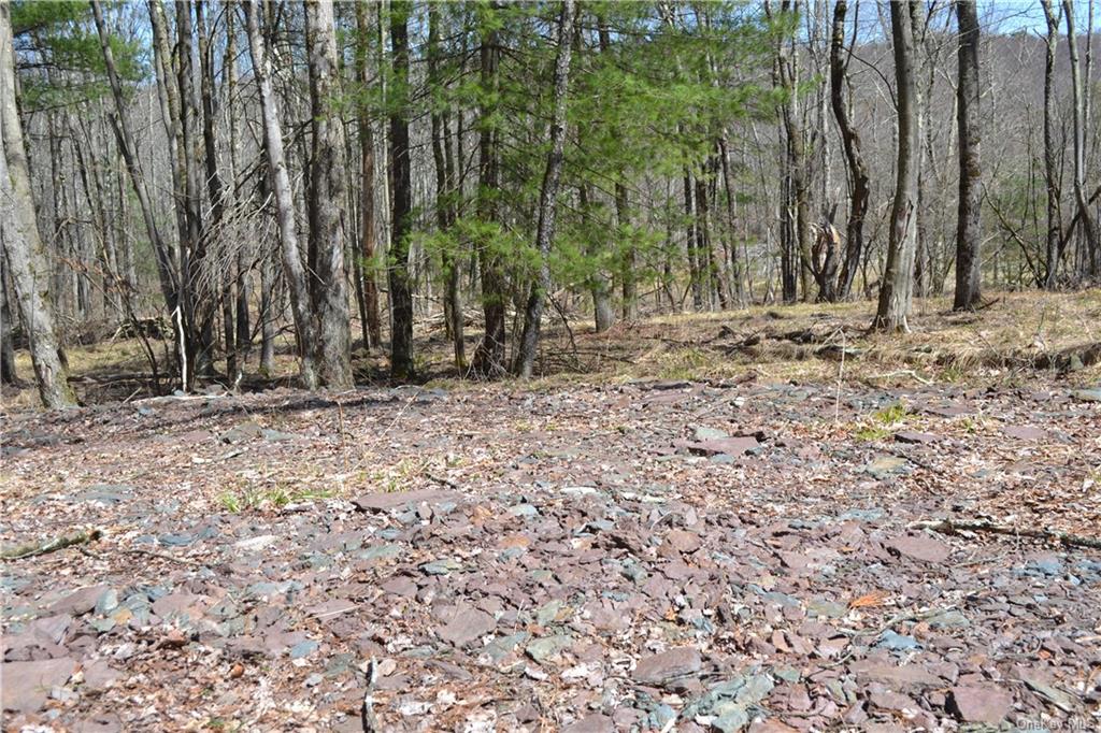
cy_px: 366
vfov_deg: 34.2
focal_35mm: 39
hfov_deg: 49.6
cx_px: 550
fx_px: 1192
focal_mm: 26
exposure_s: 1/125
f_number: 6.3
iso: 100
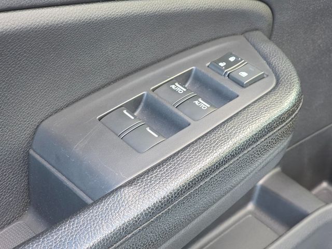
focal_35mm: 69
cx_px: 166
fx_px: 662
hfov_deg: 28.2
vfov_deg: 21.3
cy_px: 124
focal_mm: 7.9
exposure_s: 1/120
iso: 250
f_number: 2.4
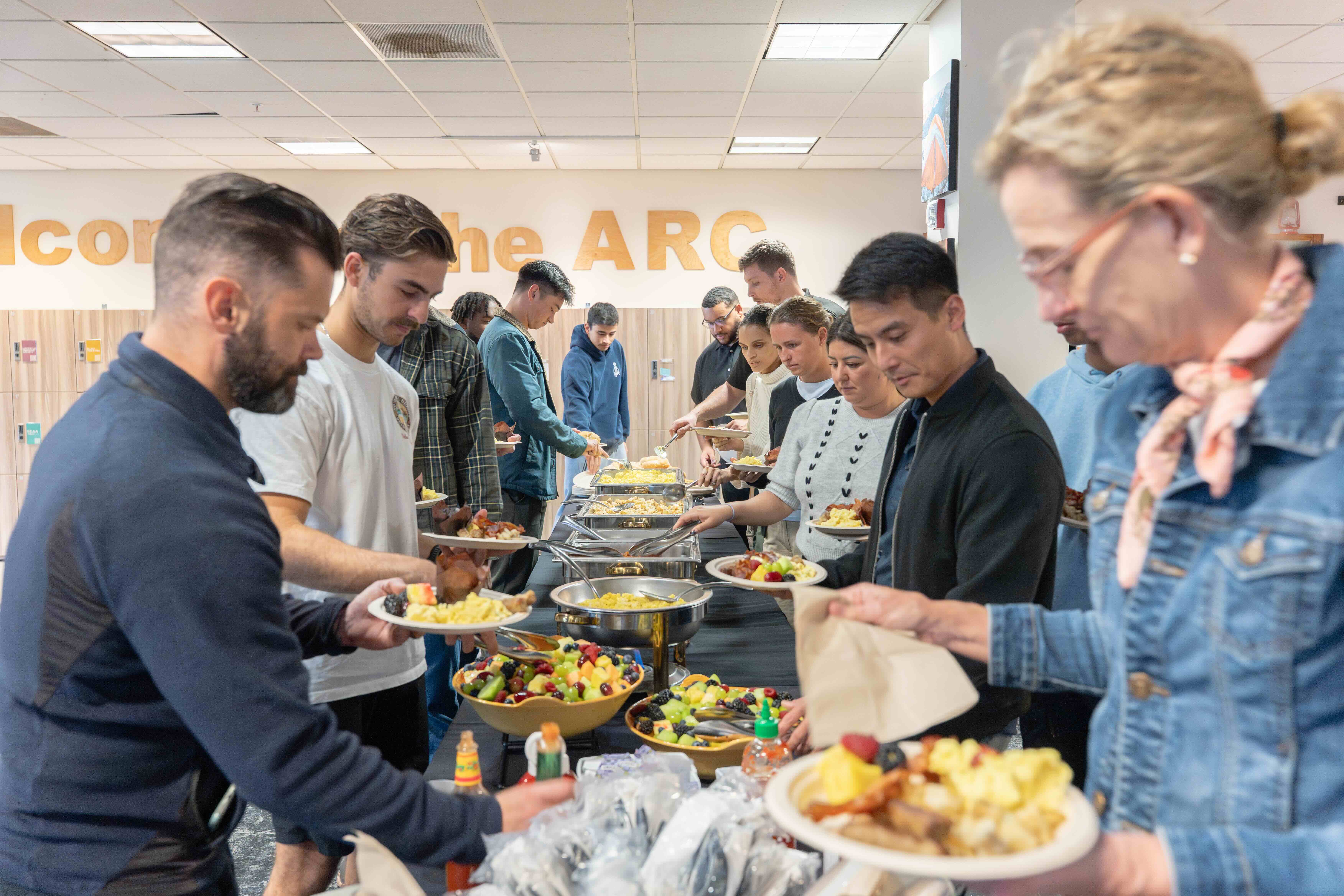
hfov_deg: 63.0
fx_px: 1098
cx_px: 672
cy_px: 448
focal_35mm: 29
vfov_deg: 44.4
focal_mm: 29.4
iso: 3200
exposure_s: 1/80
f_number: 4
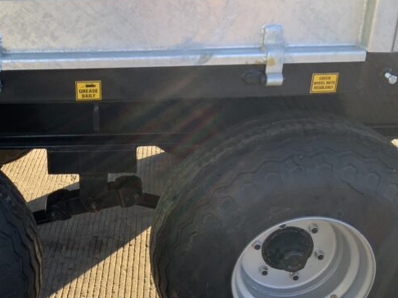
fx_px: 701
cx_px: 88
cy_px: 243
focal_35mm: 61
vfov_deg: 23.6
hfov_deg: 31.0
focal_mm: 3
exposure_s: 1/194
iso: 16
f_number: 1.8
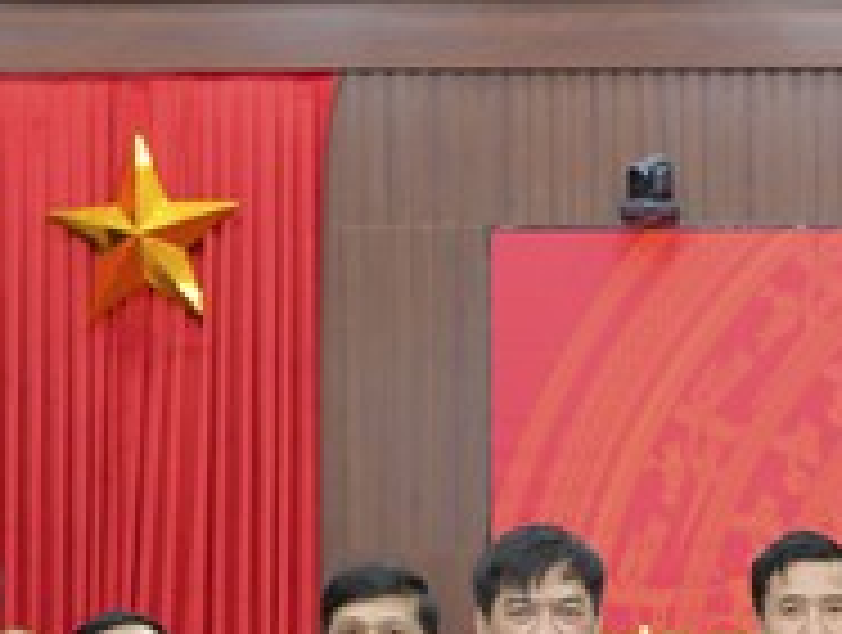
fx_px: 3607
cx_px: 941
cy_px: 973
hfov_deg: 13.0
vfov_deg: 9.7
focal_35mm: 148
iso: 1250
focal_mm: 39
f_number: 4.5
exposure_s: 1/200
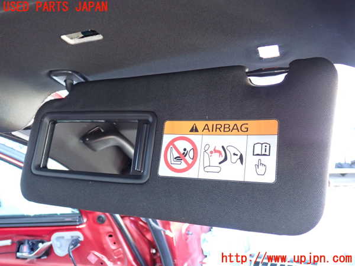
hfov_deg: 56.8
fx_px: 328
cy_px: 133
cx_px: 178
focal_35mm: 32
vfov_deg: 44.2
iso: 400
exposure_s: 1/30
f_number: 2.4
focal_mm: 5.79
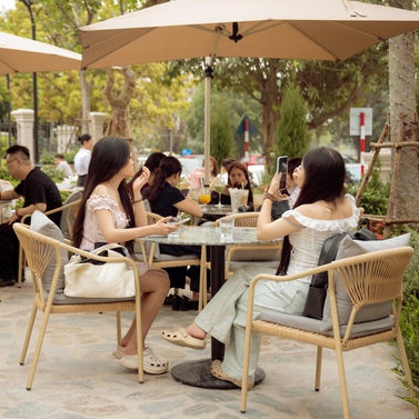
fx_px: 835
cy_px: 202
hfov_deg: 28.2
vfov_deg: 28.2
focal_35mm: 61
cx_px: 197
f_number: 3.2
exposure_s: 1/320
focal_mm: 41
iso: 200
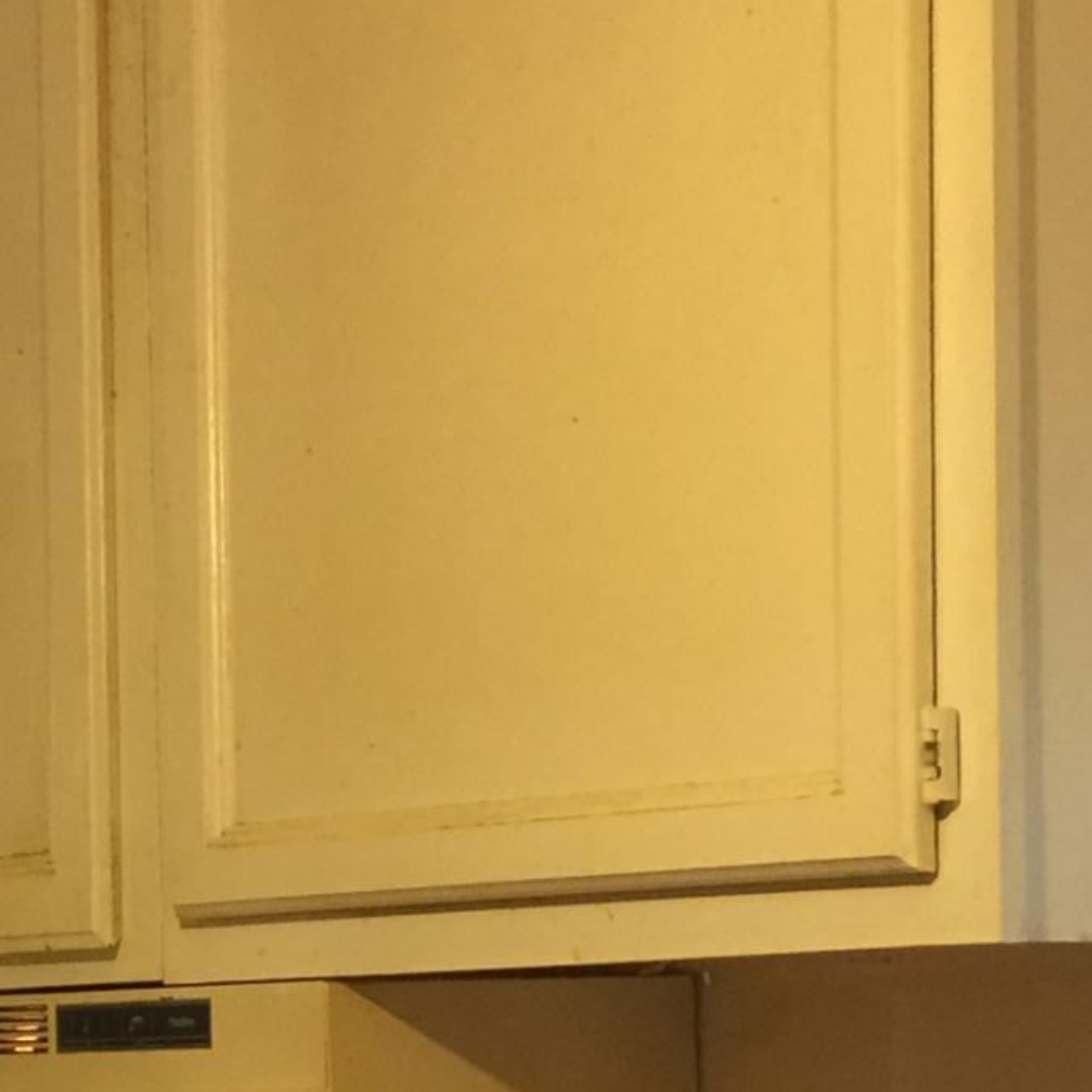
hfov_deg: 14.8
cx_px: -201
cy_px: 1132
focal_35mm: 114
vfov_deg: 15.0
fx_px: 4069
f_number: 2.2
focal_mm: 4.15
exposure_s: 1/15
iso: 100
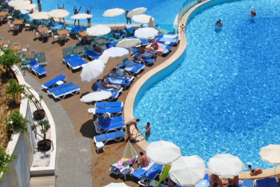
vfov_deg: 20.6
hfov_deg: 29.7
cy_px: 59
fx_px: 514
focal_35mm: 66
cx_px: 228
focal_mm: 24
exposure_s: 1/400
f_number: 10
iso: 100
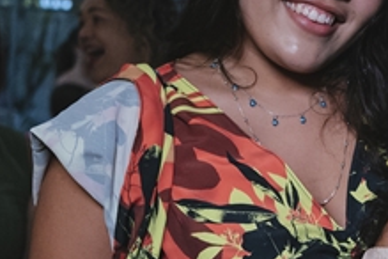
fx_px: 1315
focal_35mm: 122
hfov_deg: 16.1
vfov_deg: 11.2
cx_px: 466
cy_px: 180
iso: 2500
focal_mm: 24
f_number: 2.5
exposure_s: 1/400
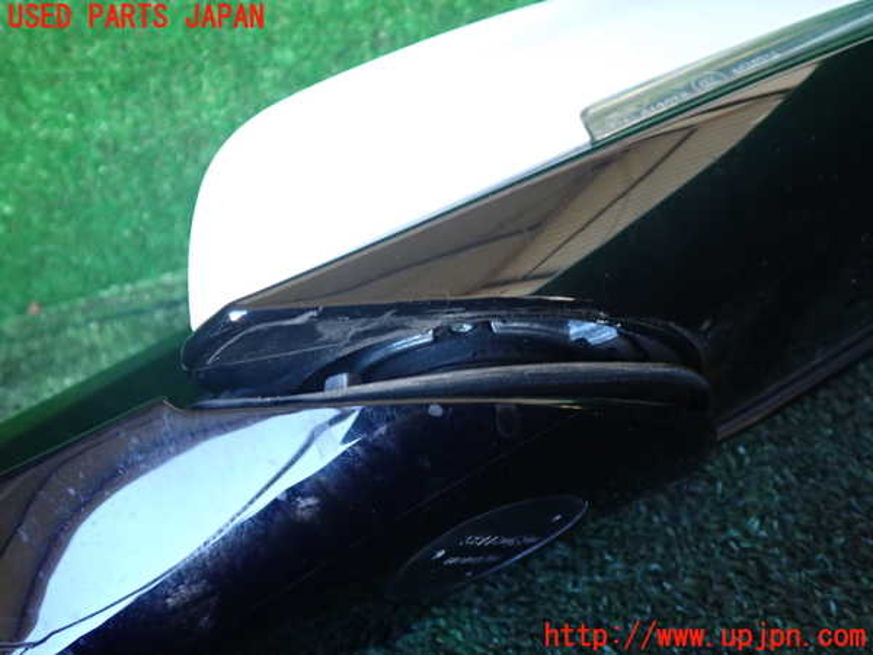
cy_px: 328
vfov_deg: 46.8
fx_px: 757
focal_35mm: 30
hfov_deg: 60.0
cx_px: 436
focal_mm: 5.4
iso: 250
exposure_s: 1/30
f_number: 2.3
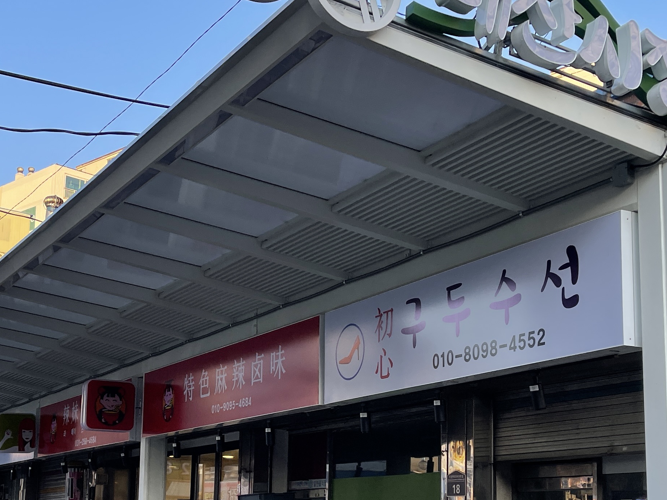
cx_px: 318
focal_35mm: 57
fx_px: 1098
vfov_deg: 25.4
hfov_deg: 33.8
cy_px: 368
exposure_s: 1/745
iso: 32
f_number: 1.6
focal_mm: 5.1
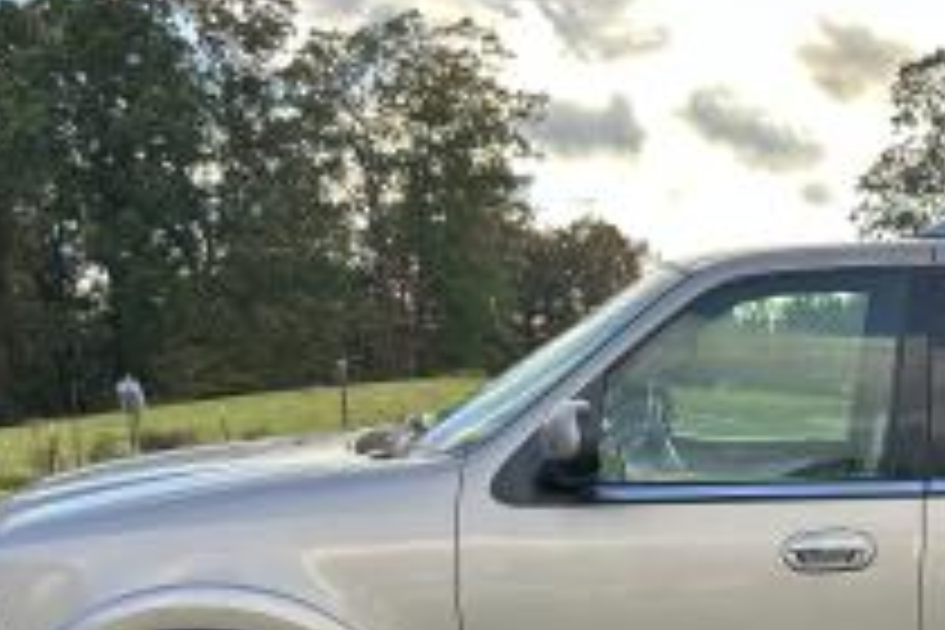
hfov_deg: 29.4
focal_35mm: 65
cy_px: 644
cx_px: 896
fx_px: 1706
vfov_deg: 20.2
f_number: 1.5
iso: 50
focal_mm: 5.7
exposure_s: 1/555
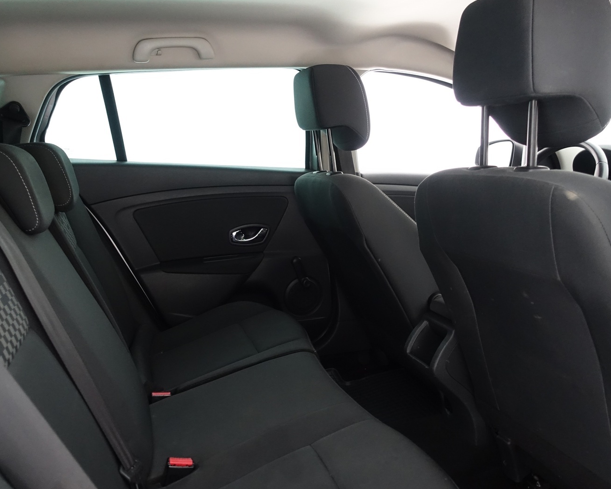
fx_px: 506
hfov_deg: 62.2
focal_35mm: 28
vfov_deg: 51.5
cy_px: 249
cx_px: 296
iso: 1000
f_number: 2.5
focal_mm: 8.8
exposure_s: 1/25
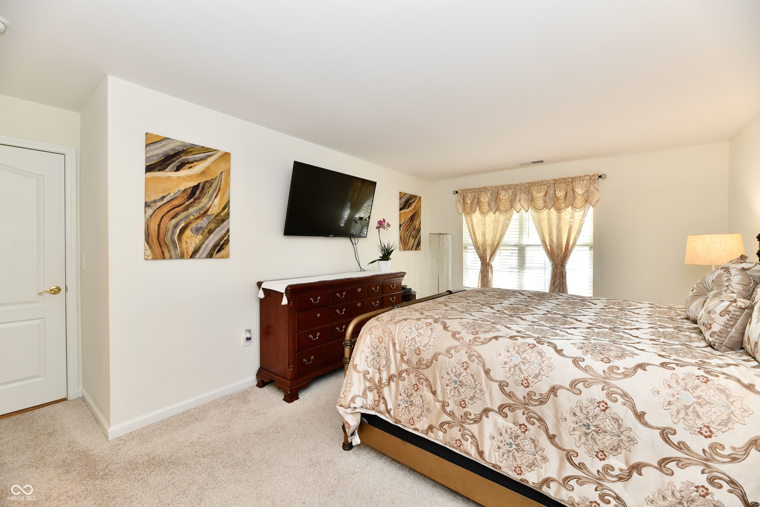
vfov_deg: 81.2
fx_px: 296
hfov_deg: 104.3
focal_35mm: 14
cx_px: 380
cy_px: 254
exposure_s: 1/60
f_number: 6.3
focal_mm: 14
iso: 640
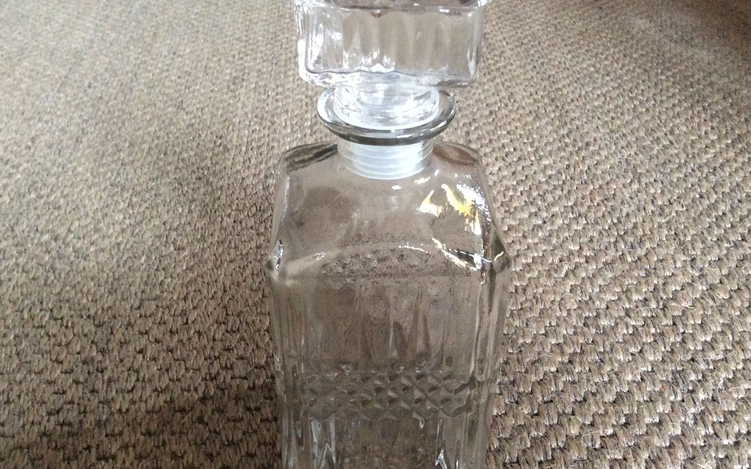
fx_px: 757
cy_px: 245
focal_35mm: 37
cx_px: 359
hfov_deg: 52.7
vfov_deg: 34.4
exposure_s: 1/25
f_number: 2.4
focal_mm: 3.3
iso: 250
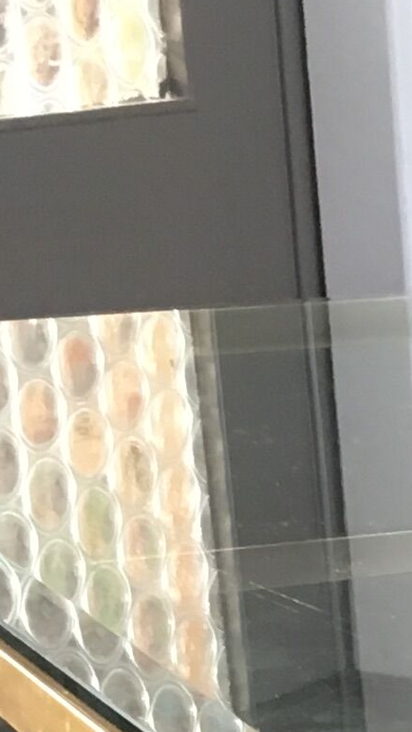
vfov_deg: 12.4
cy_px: 1125
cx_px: 1030
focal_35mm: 165
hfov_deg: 6.9
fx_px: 3206
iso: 125
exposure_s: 1/33
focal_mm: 4.15
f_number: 2.2
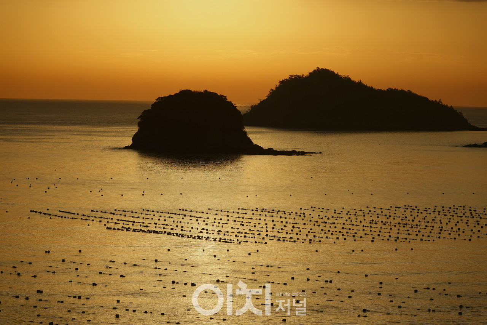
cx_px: 244
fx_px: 2489
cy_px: 162
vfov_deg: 7.5
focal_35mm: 184
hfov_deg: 11.2
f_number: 4
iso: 100
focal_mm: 67.46
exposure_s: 1/3200
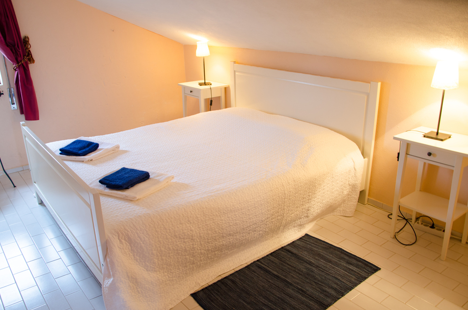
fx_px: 376
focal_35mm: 29
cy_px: 163
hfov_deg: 63.7
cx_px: 221
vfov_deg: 44.8
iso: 100
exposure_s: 1/6
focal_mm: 18
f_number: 3.5
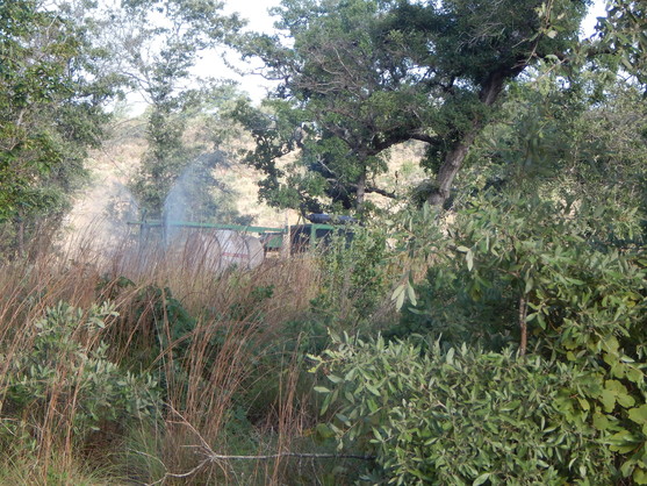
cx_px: 324
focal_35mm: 131
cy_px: 243
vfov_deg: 11.3
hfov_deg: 15.0
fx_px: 2449
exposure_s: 1/160
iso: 125
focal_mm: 23.4
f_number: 4.8
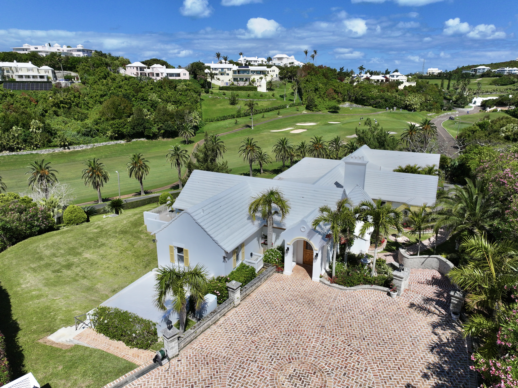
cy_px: 194
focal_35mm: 24
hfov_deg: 71.6
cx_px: 259
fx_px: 359
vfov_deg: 56.8
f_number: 2.8
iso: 120
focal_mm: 12.29
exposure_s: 1/1000
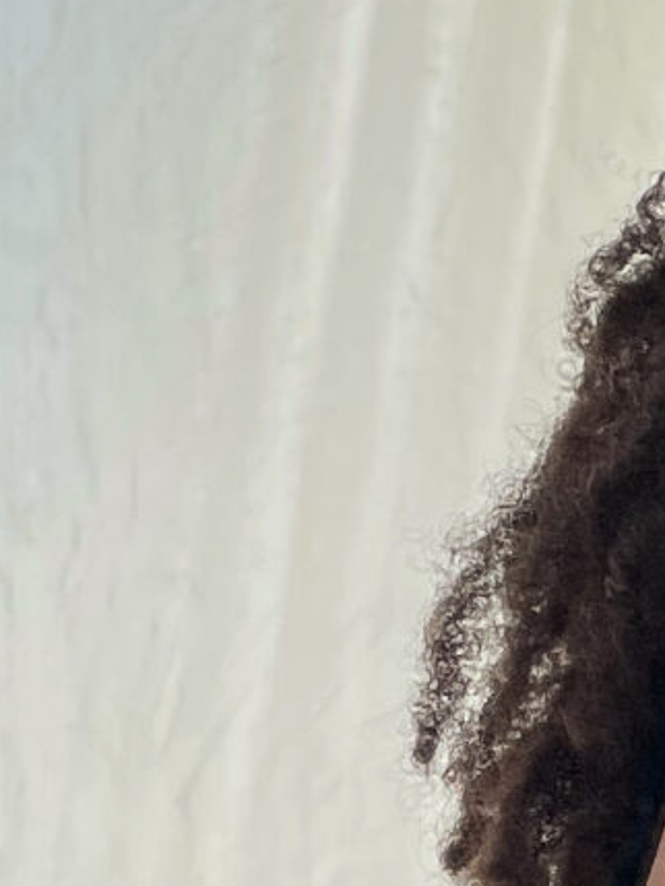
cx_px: 981
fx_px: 3968
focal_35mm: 155
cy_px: 1031
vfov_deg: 12.5
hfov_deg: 9.3
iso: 50
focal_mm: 4.2
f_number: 1.6
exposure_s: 1/673
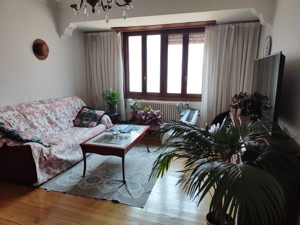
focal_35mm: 23
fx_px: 199
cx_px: 150
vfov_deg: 58.9
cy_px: 112
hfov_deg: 73.9
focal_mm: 5.59
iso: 208
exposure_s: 1/62
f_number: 1.88
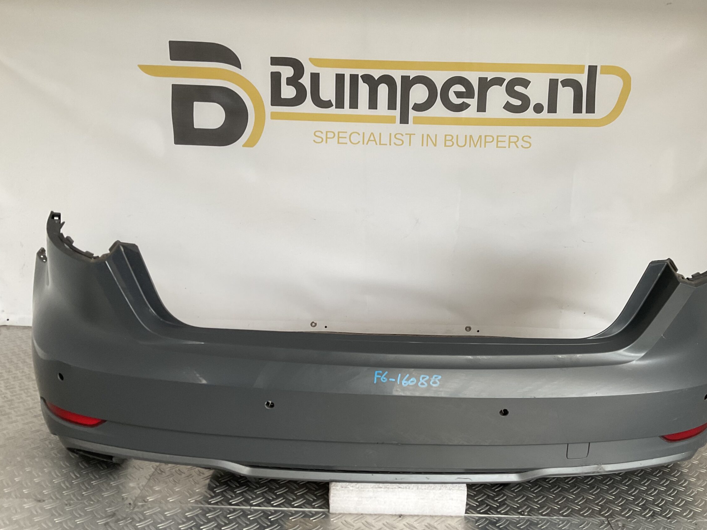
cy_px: 274
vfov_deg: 42.9
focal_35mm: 33
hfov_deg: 55.2
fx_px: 674
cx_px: 391
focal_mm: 3
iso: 50
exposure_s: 1/60
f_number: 1.8
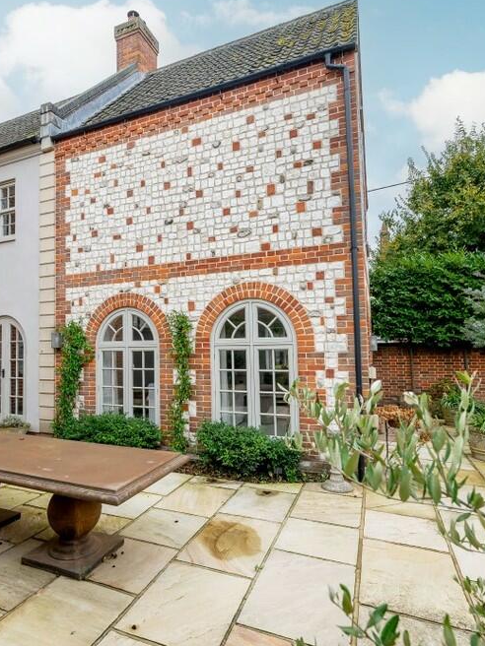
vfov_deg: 79.0
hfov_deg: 62.5
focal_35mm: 21
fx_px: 392
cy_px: 322
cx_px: 180
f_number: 6.3
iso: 100
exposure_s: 1/125
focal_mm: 14
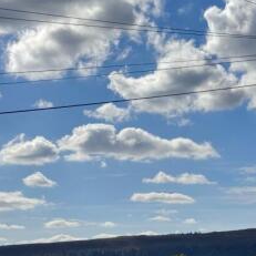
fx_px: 895
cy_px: 162
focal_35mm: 107
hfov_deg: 16.3
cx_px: 109
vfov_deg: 16.3
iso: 64
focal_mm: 6.76
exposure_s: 1/12500
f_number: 1.78
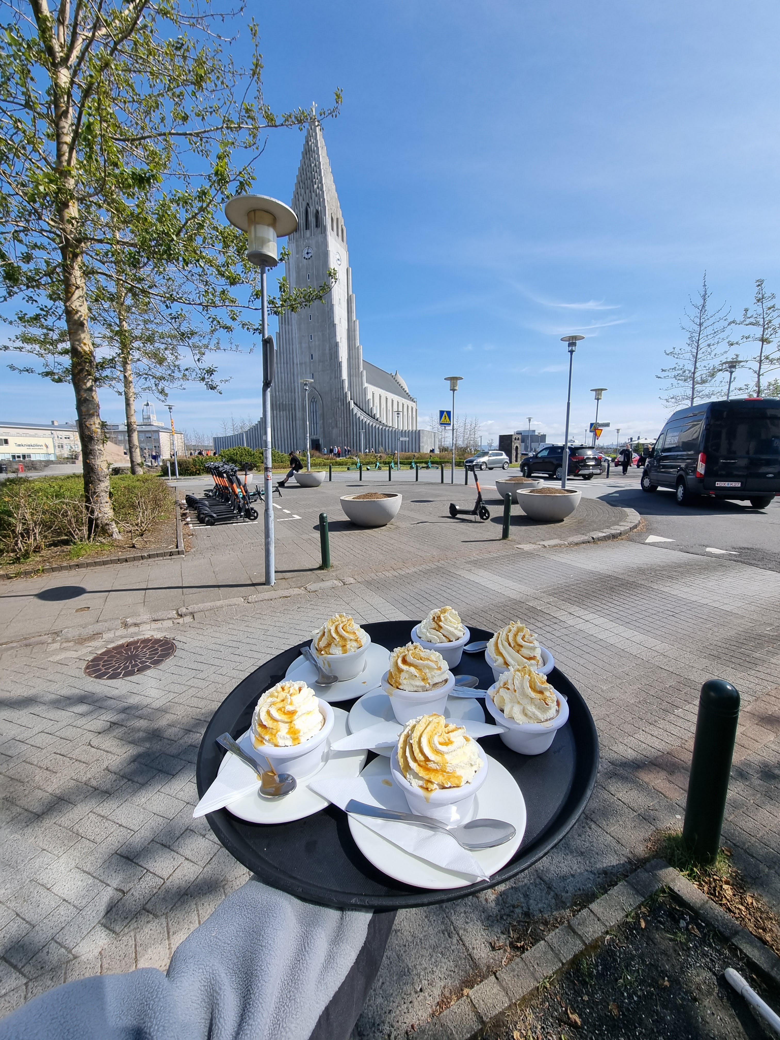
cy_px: 520
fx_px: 391
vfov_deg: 106.2
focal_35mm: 13
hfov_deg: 89.9
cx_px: 390
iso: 50
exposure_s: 1/1812
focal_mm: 2.2
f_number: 2.2
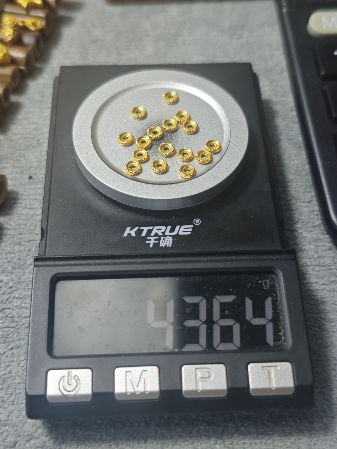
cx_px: 168
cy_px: 224
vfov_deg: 41.2
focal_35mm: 46
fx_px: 597
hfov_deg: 31.5
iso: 50
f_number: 1.42
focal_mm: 6.68
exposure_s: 1/177
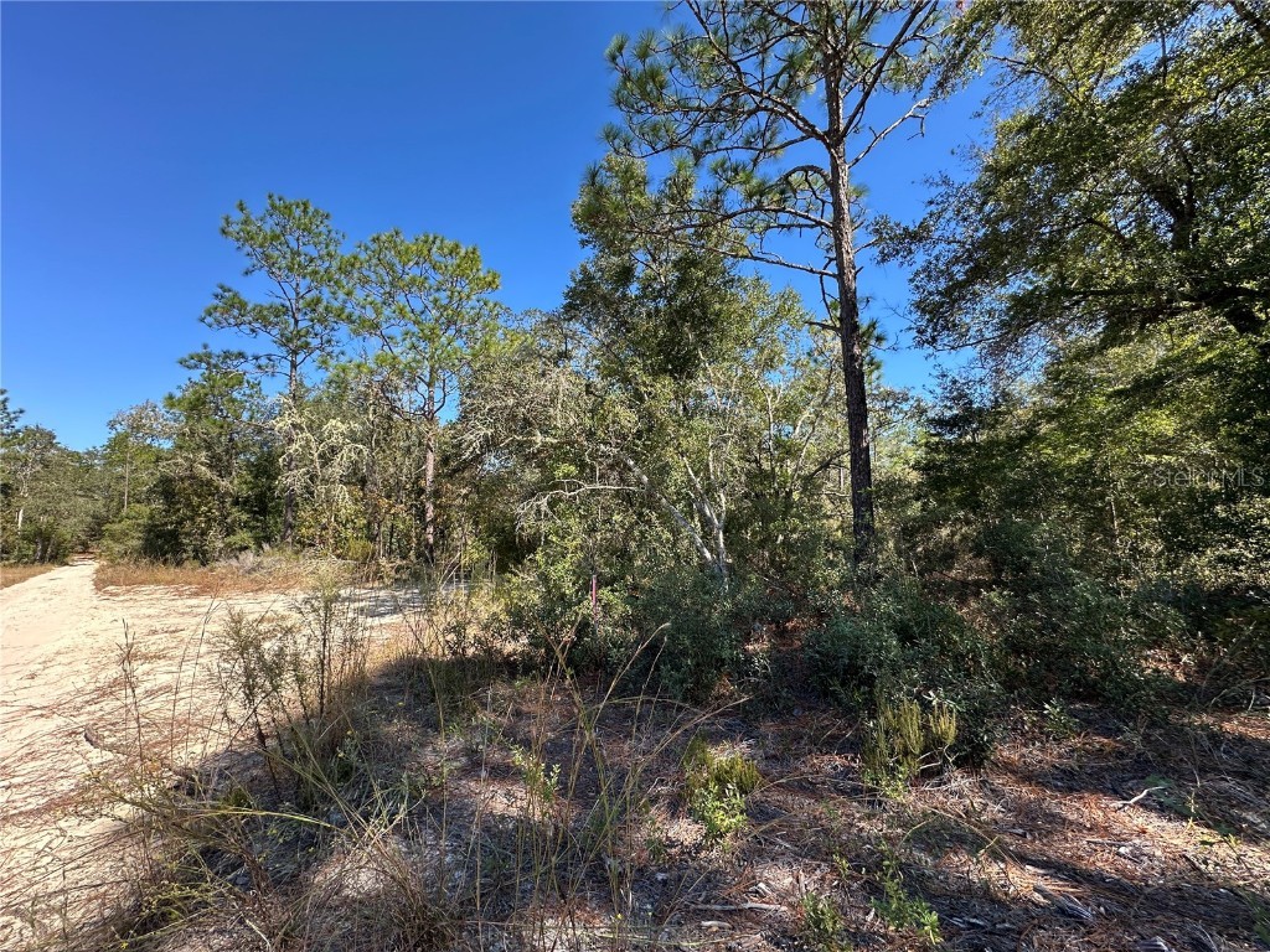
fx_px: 514
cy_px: 476
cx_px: 635
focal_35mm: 14
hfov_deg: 102.1
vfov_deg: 85.7
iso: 40
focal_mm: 2.22
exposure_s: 1/424
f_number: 2.2
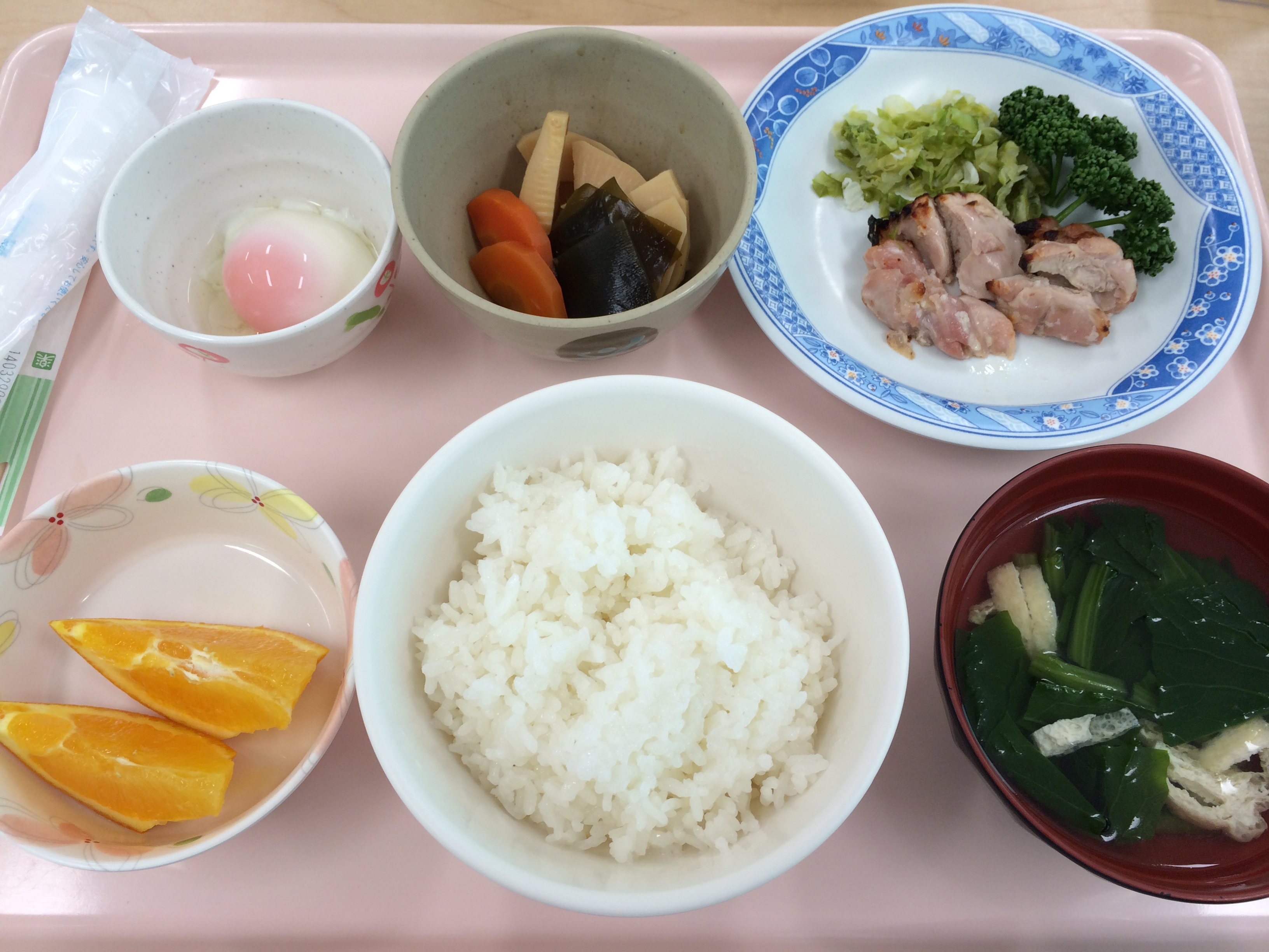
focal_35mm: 30
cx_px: 634
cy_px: 476
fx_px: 1100
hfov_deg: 60.0
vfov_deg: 46.8
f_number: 2.2
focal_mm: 4.12
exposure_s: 1/60
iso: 40
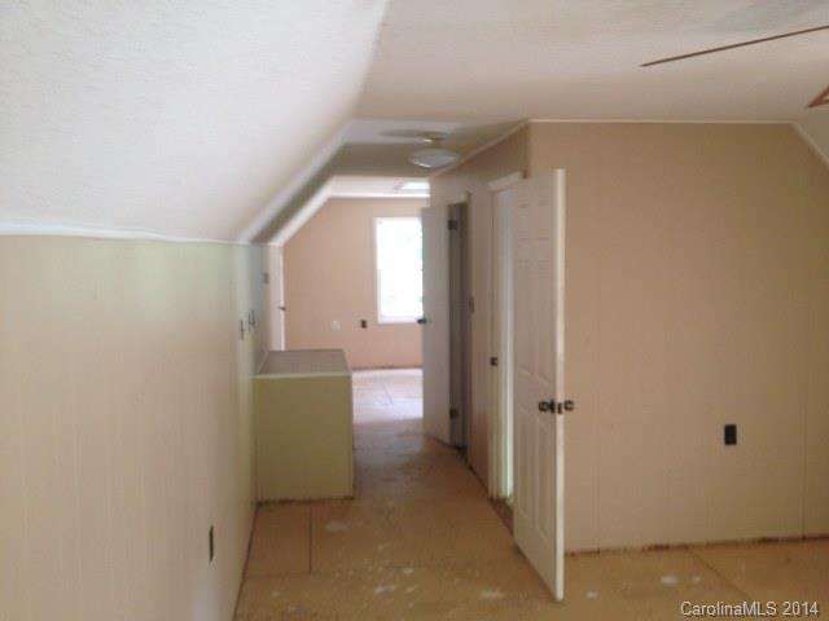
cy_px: 310
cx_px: 414
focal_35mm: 35
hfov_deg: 52.6
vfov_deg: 40.7
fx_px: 838
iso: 80
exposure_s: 1/20
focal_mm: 4.28
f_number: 2.4
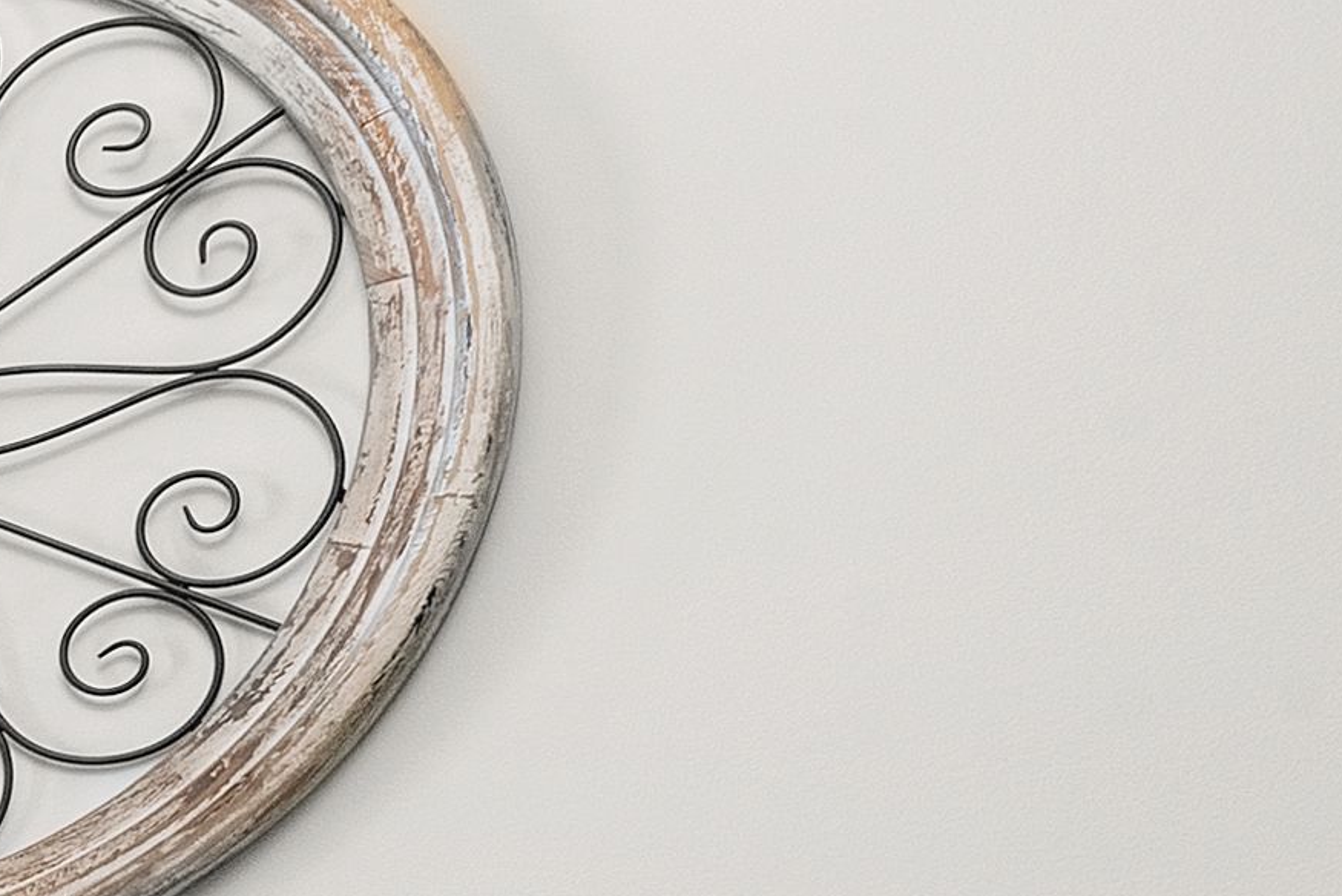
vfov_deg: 19.6
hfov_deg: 18.7
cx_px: -1385
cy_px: 1214
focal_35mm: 63
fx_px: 2349
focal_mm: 13
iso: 1250
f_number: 13
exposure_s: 1/13
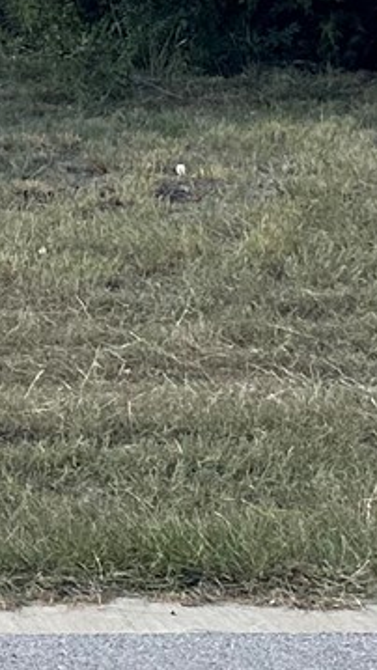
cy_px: -45
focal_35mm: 149
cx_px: -881
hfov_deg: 7.0
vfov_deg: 14.1
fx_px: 2647
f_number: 1.78
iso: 80
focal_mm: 6.86
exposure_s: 1/2660
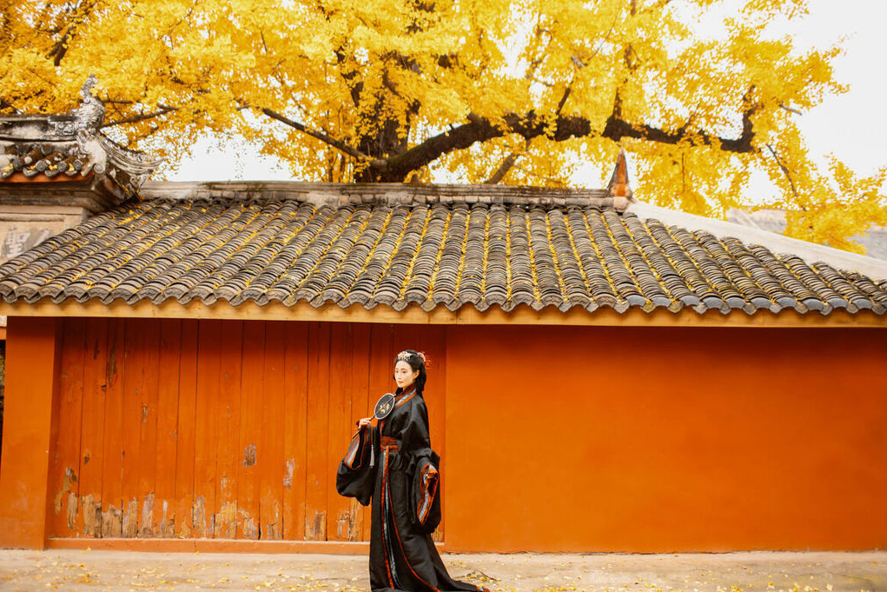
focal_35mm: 36
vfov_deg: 36.9
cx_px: 439
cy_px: 295
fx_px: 887
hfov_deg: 53.1
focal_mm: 35
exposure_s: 1/2500
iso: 200
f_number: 1.8
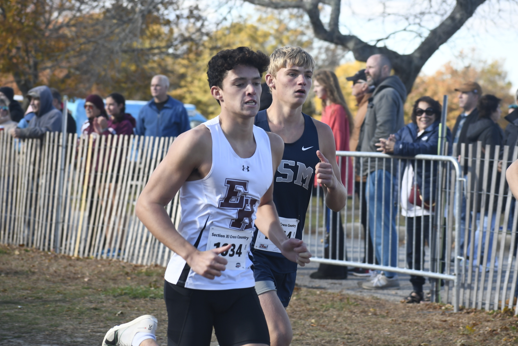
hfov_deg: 13.4
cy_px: 173
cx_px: 259
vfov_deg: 9.0
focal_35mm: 153
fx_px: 2201
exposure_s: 1/640
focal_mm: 102
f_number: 6.3
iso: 400
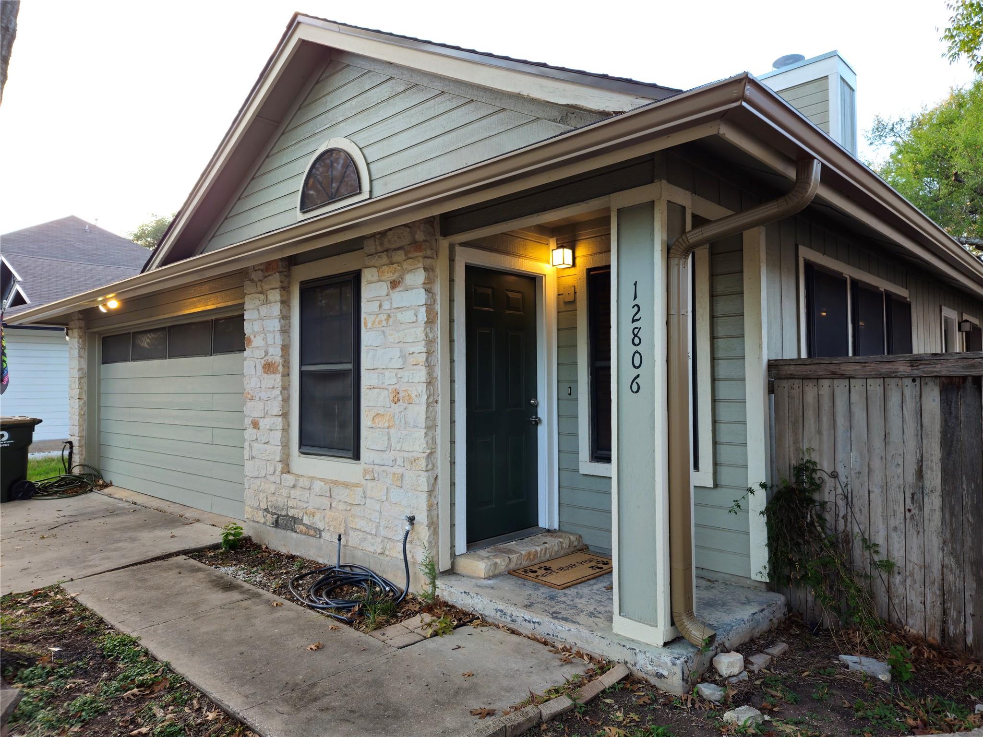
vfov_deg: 58.9
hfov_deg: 73.9
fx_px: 653
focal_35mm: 23
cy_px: 368
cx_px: 492
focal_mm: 5.4
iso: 40
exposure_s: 1/60
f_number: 1.8
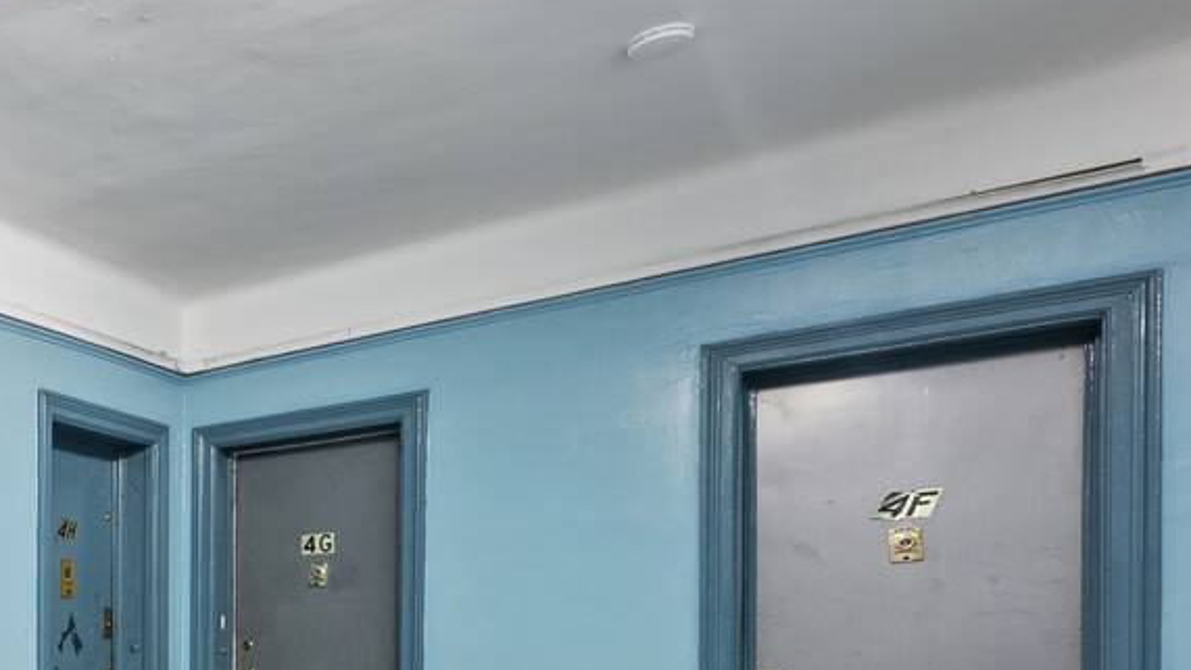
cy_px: 653
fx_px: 1042
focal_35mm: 33
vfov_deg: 33.0
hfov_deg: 41.9
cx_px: -213
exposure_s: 1/2
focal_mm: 12
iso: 800
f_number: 8
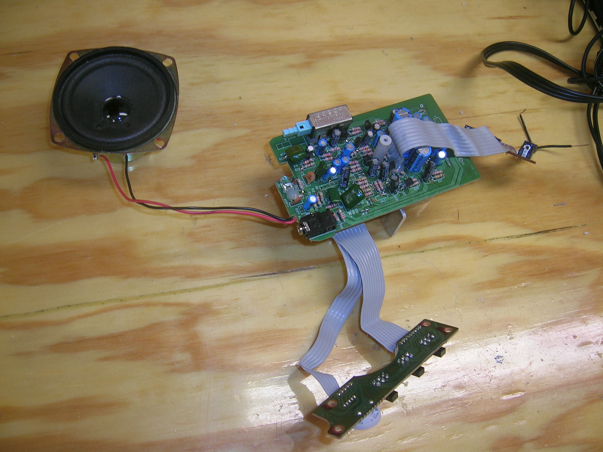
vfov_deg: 40.7
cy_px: 226
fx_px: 610
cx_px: 302
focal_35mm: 35
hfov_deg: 52.6
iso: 50
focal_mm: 5.4
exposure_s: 1/30
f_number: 2.8
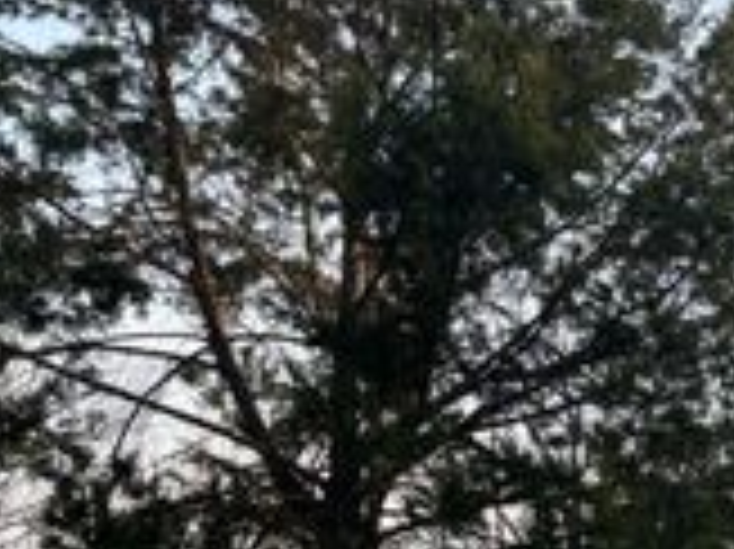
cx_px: 1054
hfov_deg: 20.3
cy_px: 810
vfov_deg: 16.0
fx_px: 1801
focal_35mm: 85
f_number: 1.6
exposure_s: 1/1103
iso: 50
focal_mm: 5.96
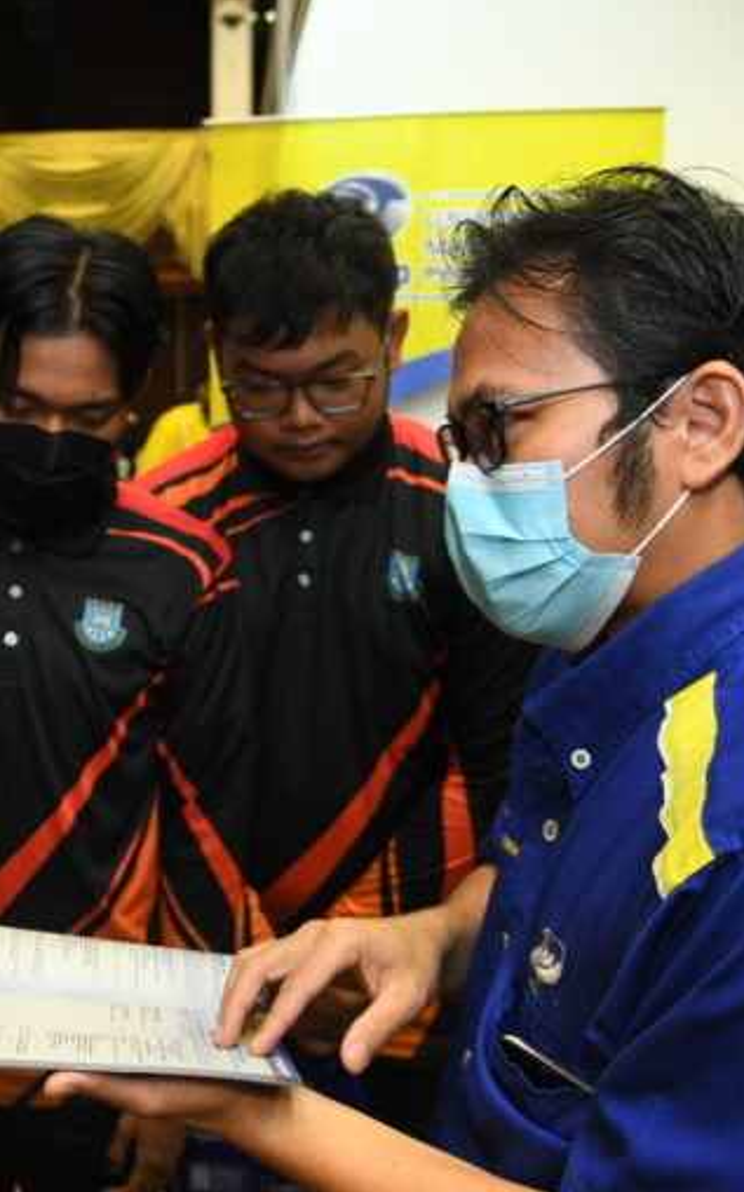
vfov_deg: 52.8
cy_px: 594
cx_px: 73
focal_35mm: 37
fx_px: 1202
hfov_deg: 32.7
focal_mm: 24
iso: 1000
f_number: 4
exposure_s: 1/160
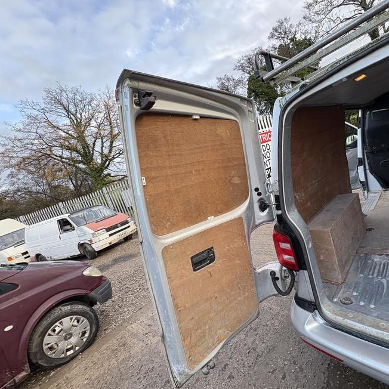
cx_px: 227
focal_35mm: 17
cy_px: 200
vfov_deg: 83.9
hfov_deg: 83.2
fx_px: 216
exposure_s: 1/99
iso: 50
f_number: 2.2
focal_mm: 2.22
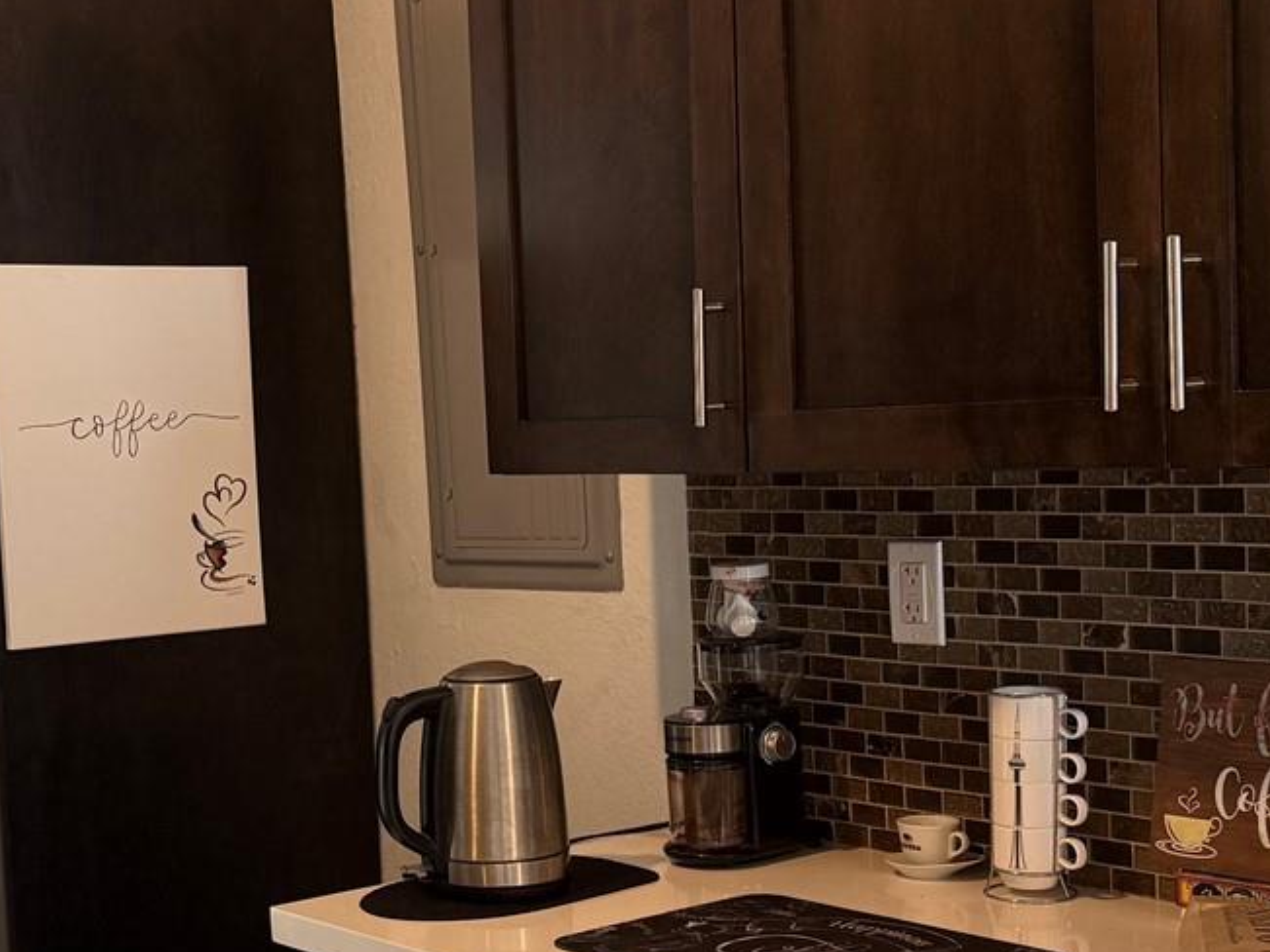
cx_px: 297
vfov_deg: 24.7
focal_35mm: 59
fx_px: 2164
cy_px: 618
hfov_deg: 32.0
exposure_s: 1/89
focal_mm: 6.76
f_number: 1.78
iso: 200
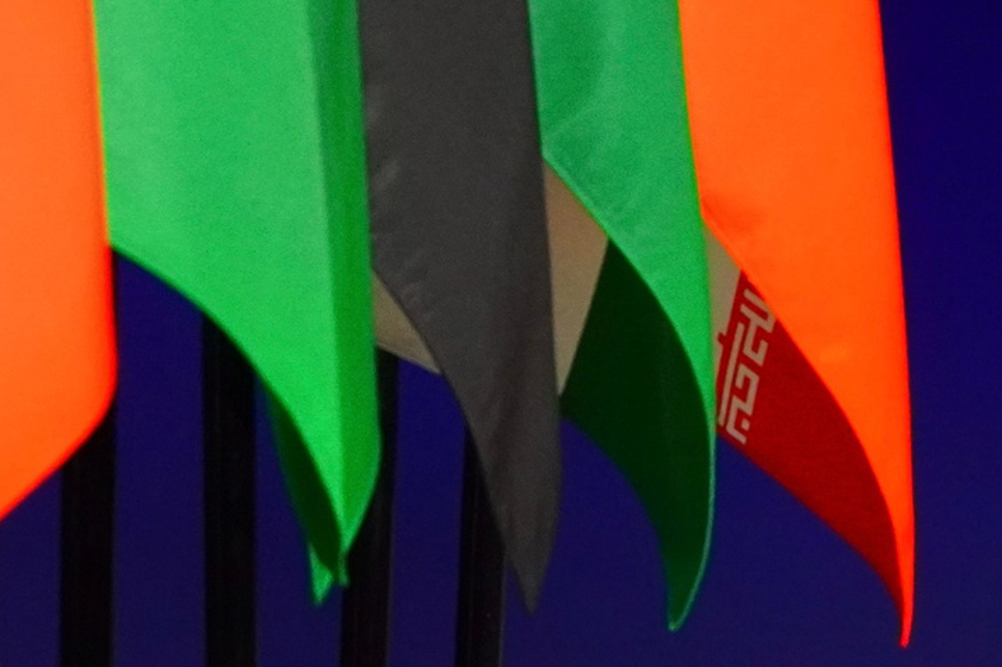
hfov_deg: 5.4
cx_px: 1558
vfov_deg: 3.7
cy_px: 106
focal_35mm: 376
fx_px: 10460
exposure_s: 1/250
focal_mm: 70
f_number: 4
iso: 3200
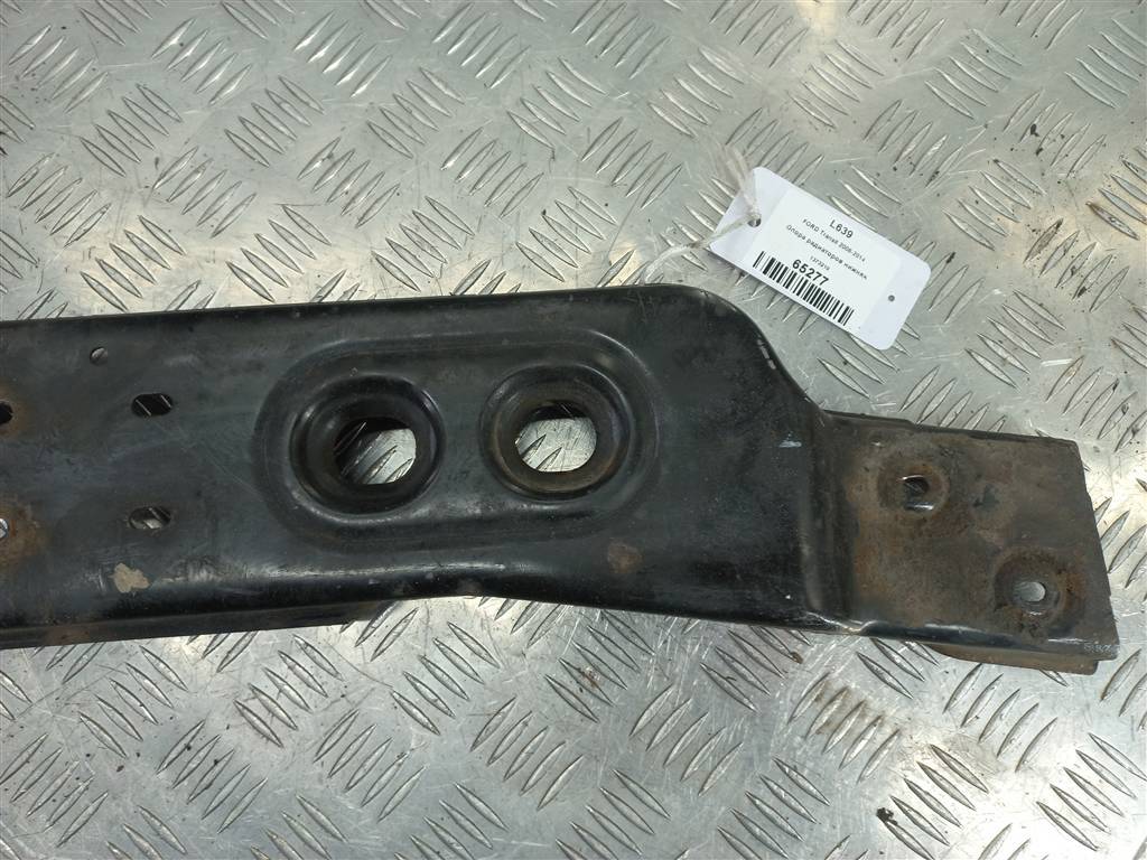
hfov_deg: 69.4
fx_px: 828
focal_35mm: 25
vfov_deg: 54.9
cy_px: 430
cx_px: 574
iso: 50
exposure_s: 1/50
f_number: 1.8
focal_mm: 4.6
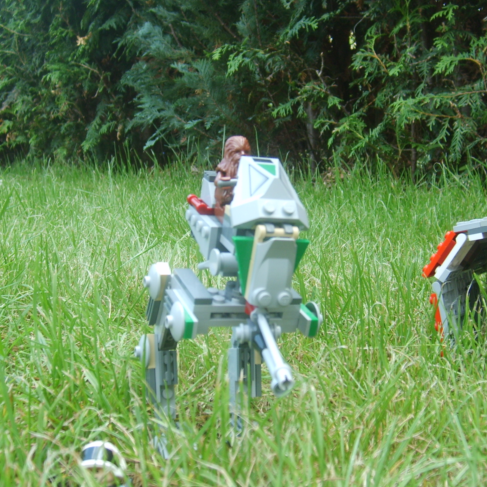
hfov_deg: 36.7
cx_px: 271
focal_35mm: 46
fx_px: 732
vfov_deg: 36.8
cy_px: 231
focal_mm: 5.8
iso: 50
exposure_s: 1/60
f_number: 2.8
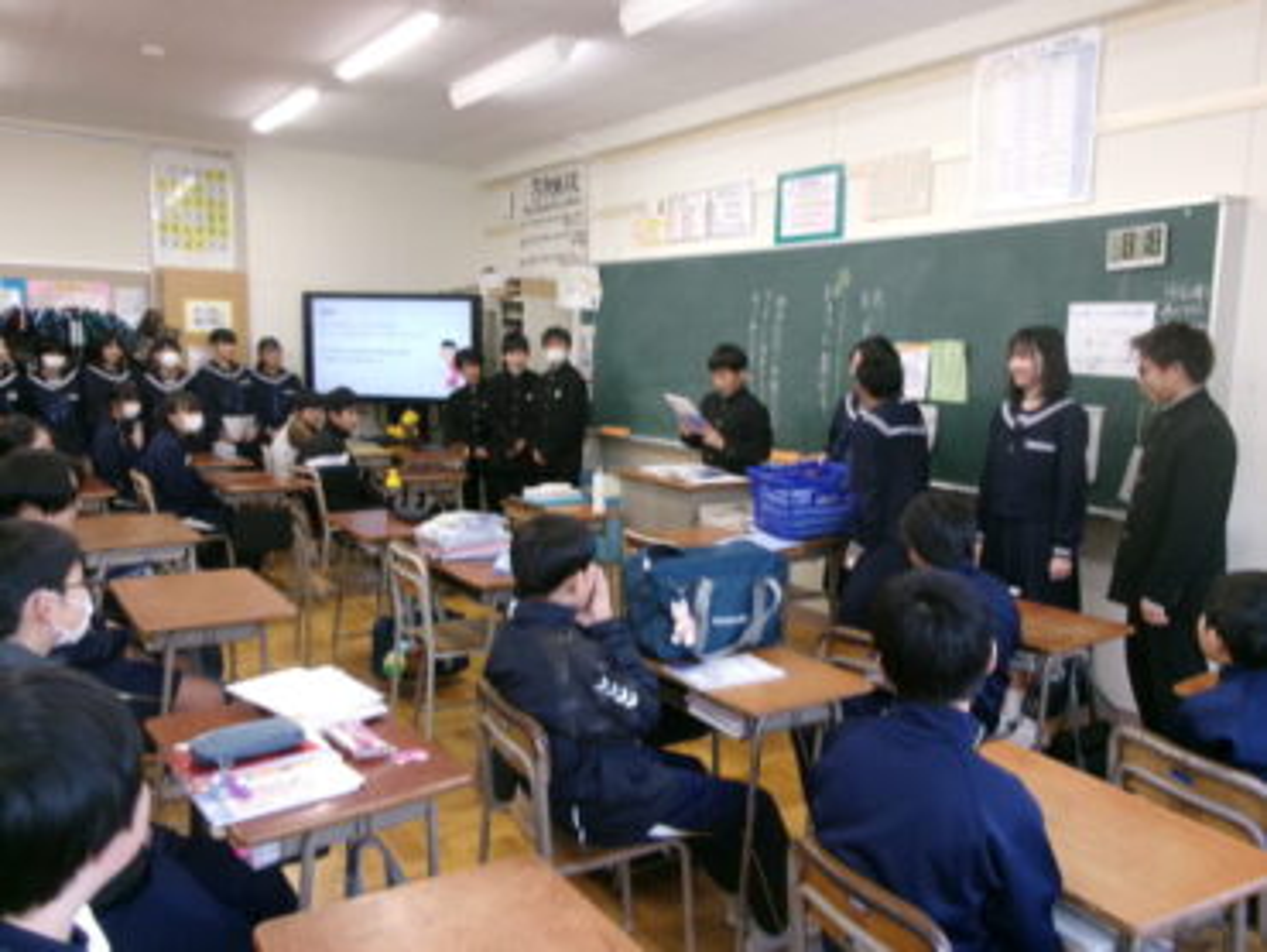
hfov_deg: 63.4
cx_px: 634
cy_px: 476
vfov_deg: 49.8
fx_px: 1026
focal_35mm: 28
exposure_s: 1/34
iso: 211
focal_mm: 5.1
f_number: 3.9
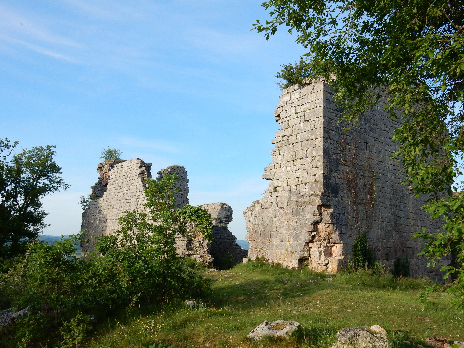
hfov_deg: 60.0
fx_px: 402
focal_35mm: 30
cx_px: 232
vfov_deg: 46.8
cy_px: 174
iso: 125
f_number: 4
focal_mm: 5.4
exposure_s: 1/500
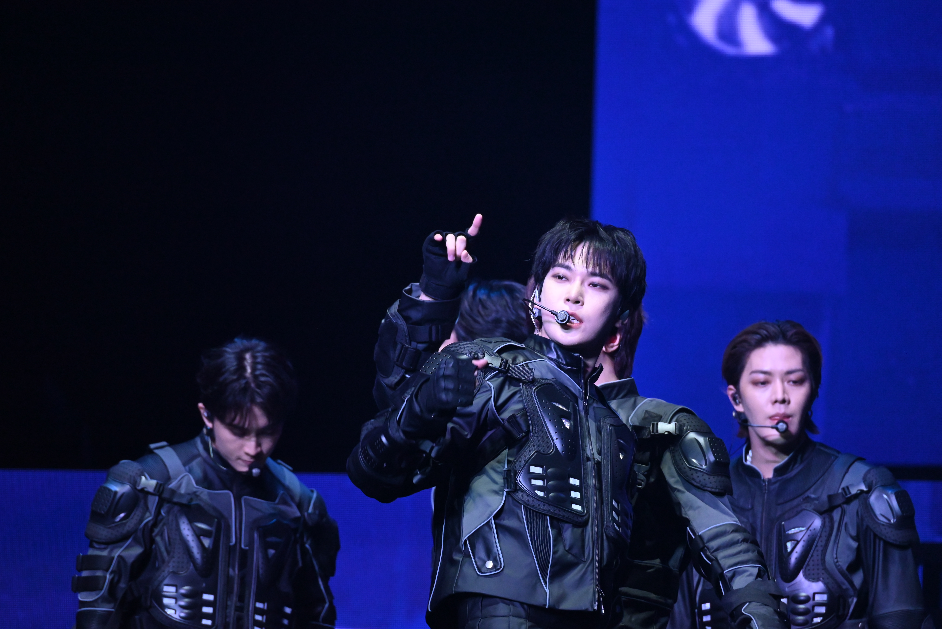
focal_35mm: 415
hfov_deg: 5.0
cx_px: 465
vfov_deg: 3.3
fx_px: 10863
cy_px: 324
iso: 5000
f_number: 8
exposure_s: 1/640
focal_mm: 400
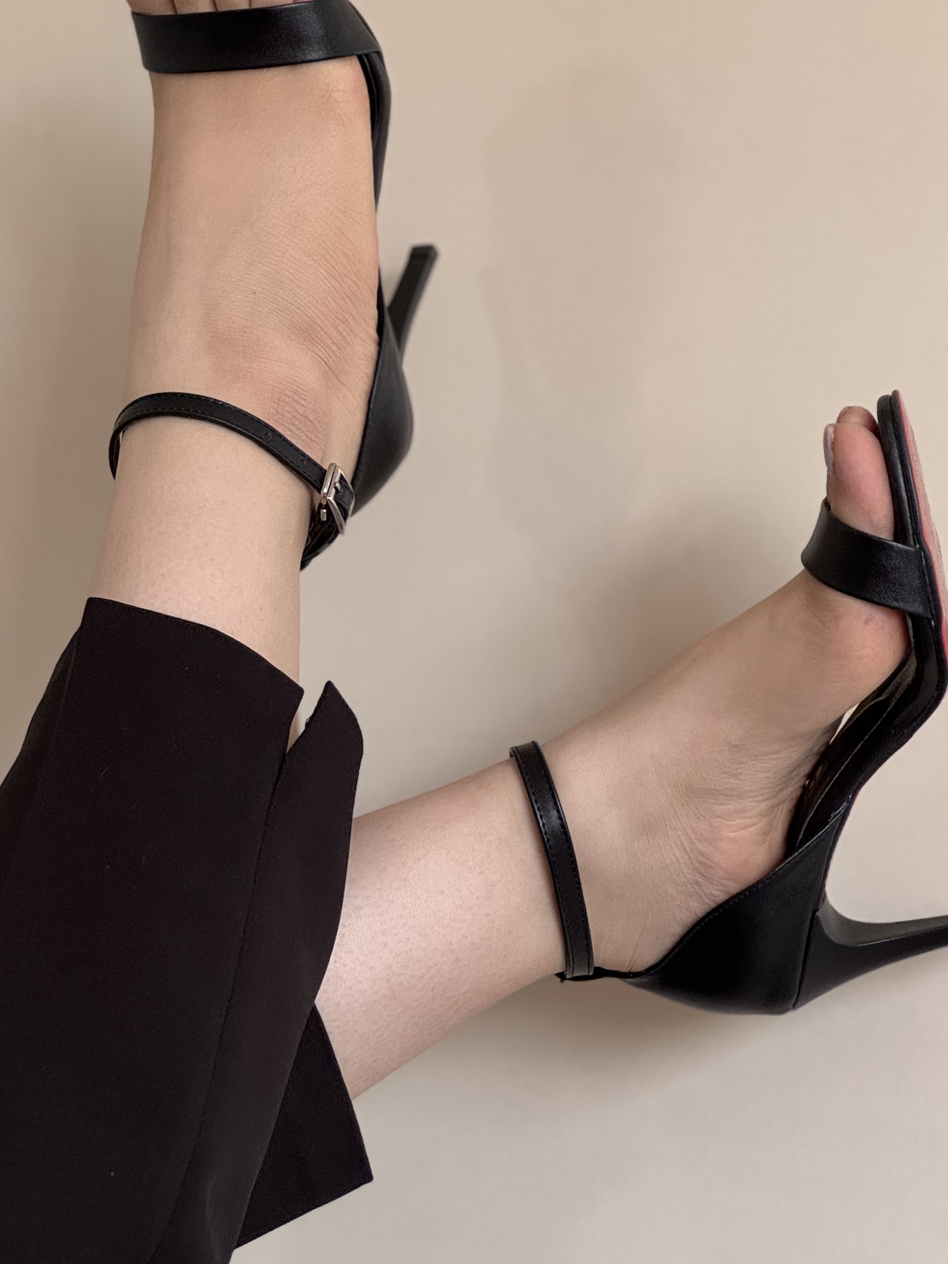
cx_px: 500
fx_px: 3834
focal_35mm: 105
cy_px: 478
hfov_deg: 14.1
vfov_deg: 18.7
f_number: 2.8
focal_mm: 9
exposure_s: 1/99
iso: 200
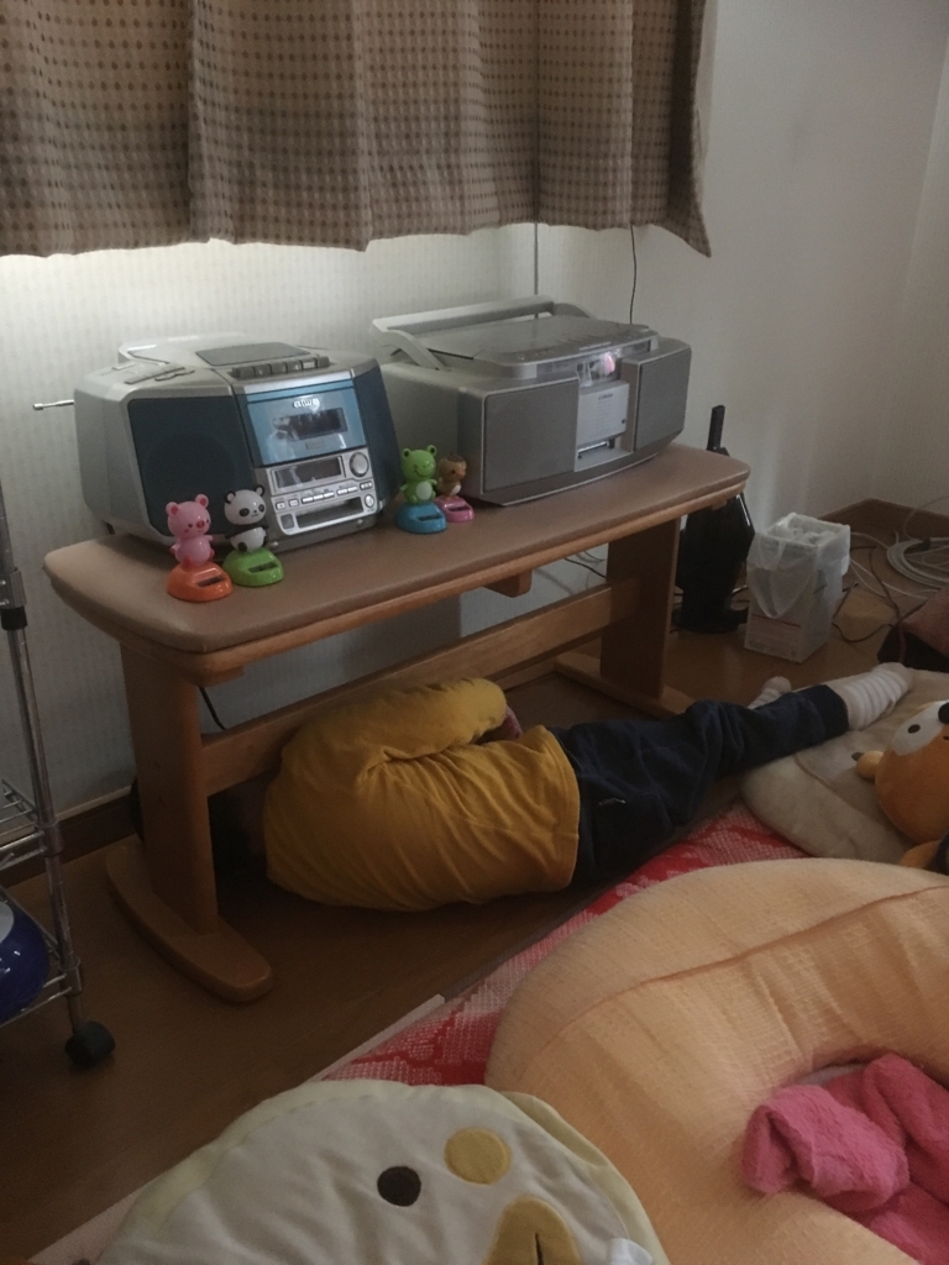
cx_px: 474
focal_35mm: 29
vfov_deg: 61.7
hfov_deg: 48.2
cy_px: 632
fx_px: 1060
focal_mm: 4.15
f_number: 2.2
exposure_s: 1/15
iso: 500
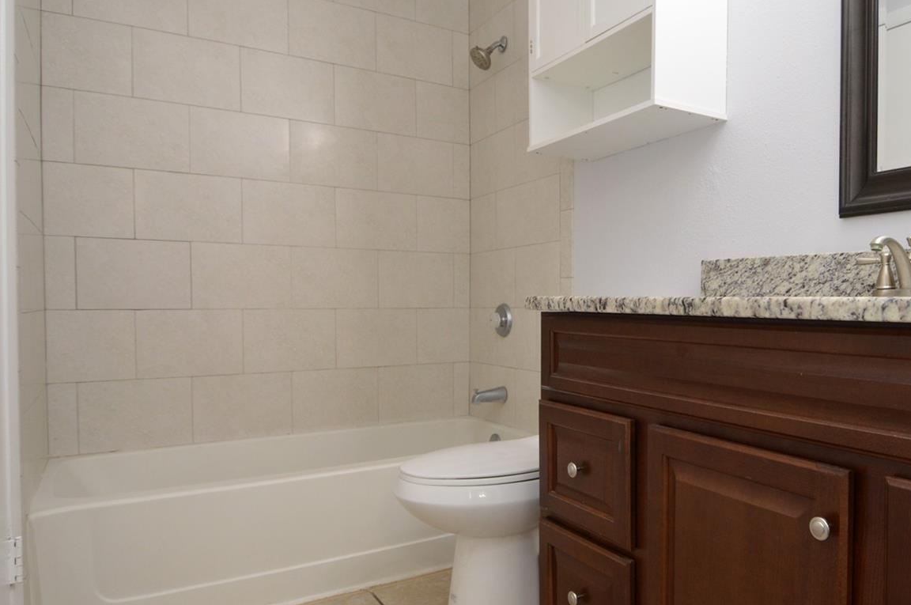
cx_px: 580
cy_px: 343
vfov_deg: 51.0
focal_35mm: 25
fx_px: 632
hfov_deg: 70.2
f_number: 4
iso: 500
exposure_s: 1/60
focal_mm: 12
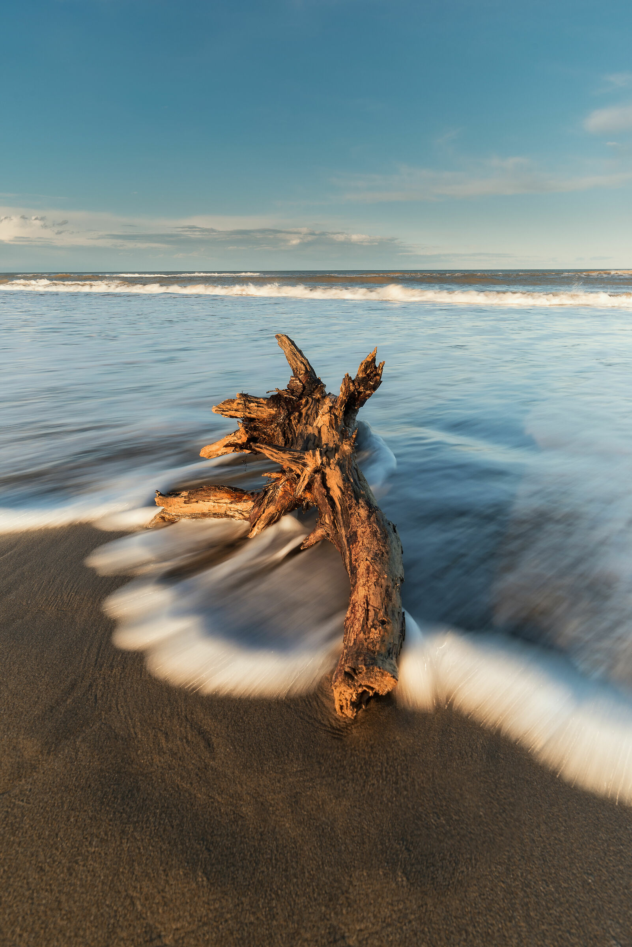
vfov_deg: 84.0
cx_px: 316
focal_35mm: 20
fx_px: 526
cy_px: 474
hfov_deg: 62.0
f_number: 11
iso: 100
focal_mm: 20
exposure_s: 1/10
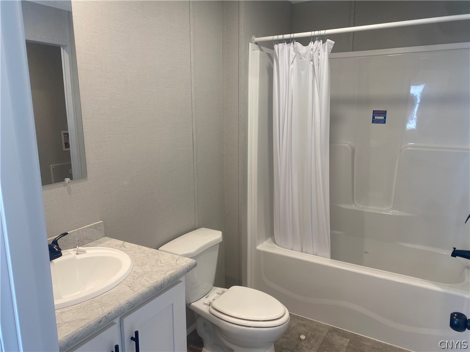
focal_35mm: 26
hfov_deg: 67.3
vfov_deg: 53.1
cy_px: 176
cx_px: 235
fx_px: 353
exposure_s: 1/60
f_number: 1.8
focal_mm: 4.25
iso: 64
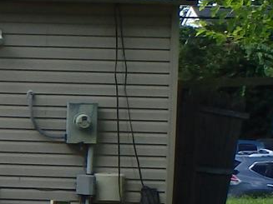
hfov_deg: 8.8
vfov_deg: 6.9
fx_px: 1679
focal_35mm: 213
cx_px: -268
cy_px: 237
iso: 125
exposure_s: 1/250
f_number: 4.4
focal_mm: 6.1
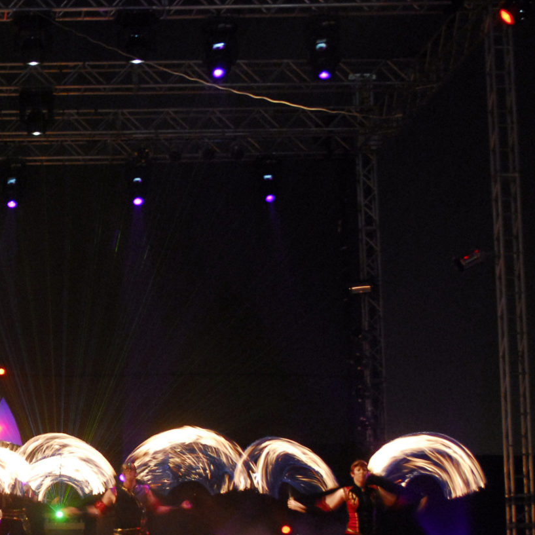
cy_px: 437
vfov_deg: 7.3
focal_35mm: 240
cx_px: -126
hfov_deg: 7.2
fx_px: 4198
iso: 800
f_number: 4.5
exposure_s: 1/6
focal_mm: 75
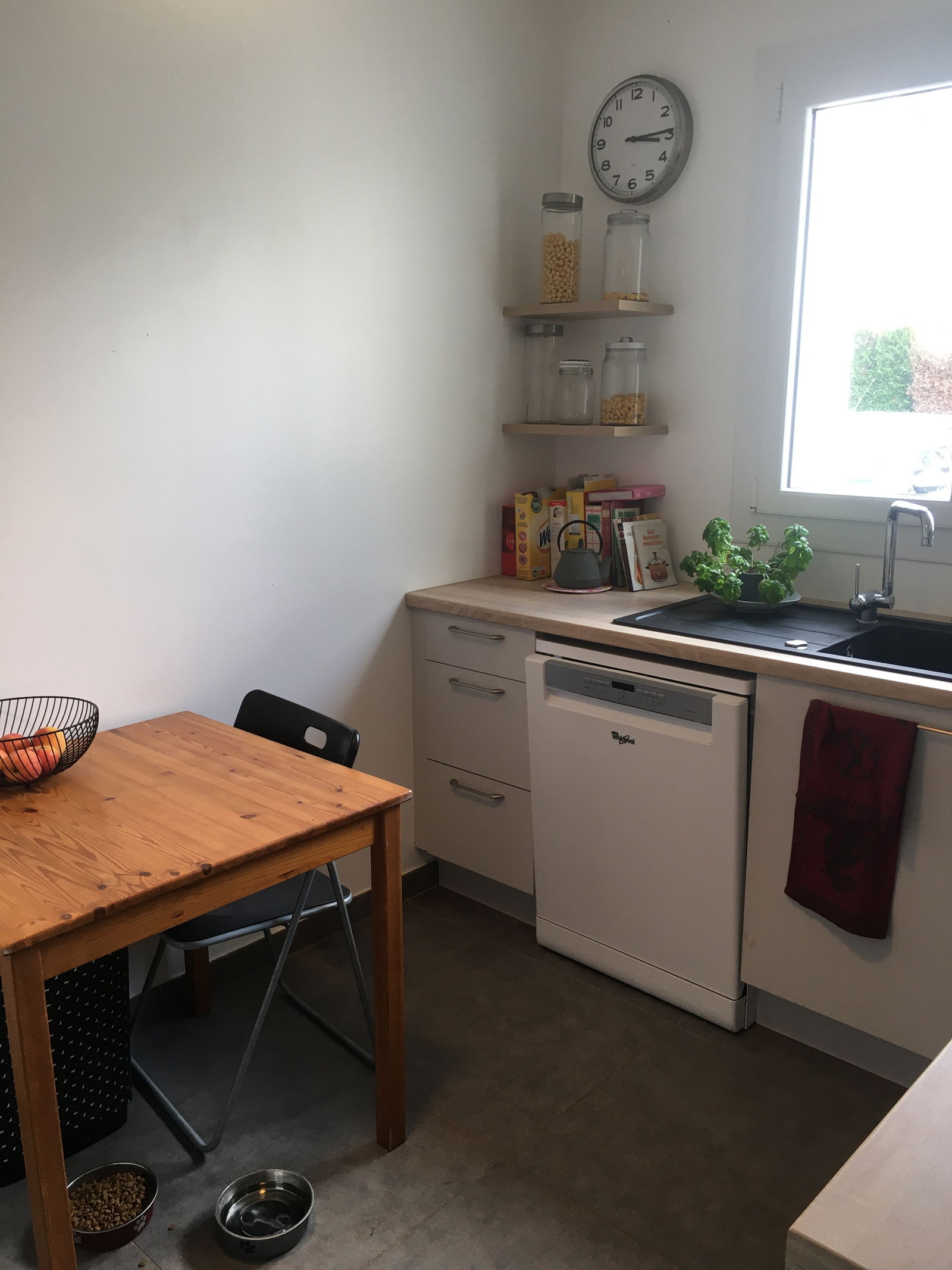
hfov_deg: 48.2
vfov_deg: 61.7
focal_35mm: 29
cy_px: 635
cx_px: 476
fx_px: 1063
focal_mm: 4.15
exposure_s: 1/33
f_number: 2.2
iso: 25
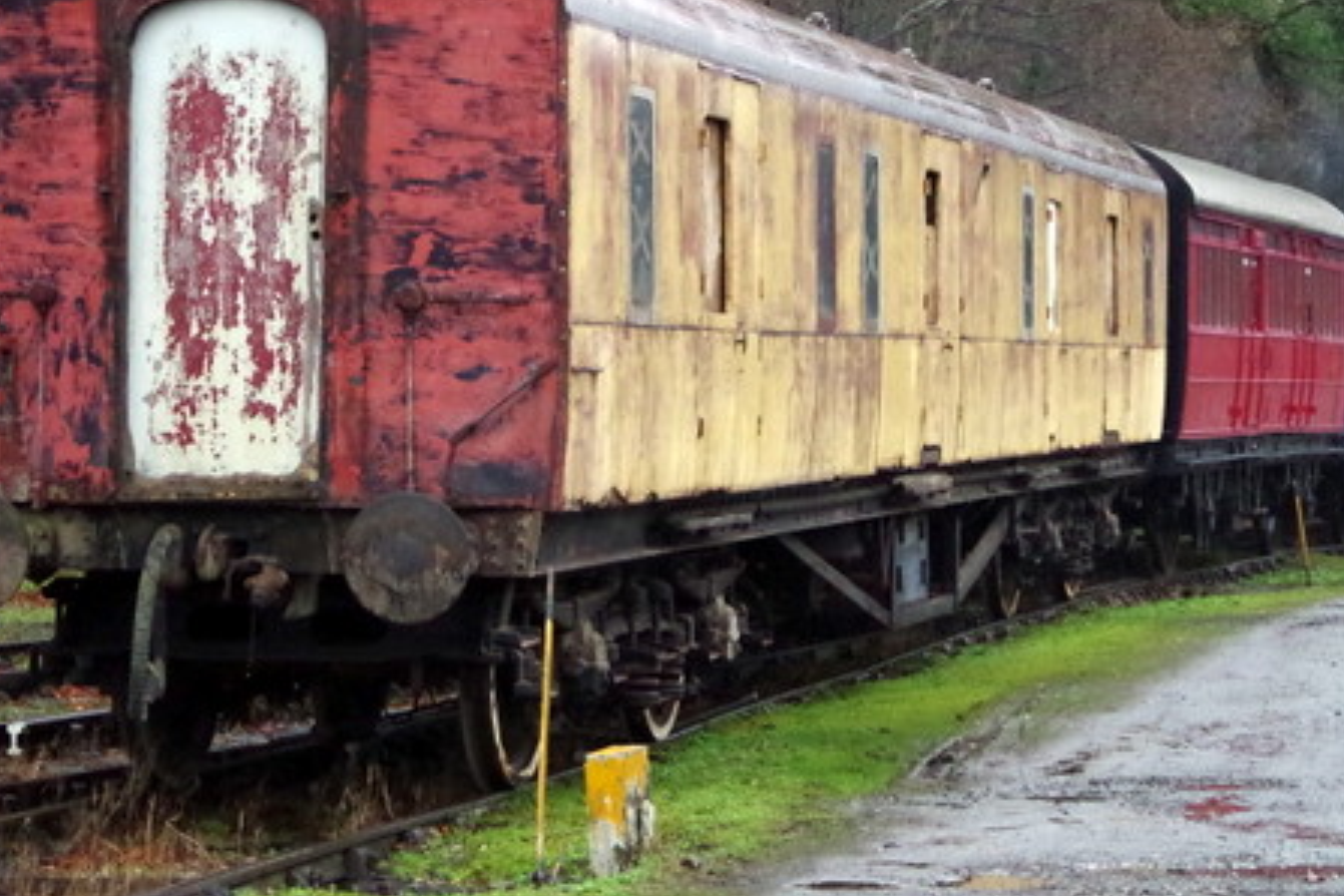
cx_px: 728
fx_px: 4816
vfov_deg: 10.6
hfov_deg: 15.9
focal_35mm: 129
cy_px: 280
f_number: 8
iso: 3200
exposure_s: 1/100
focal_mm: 48
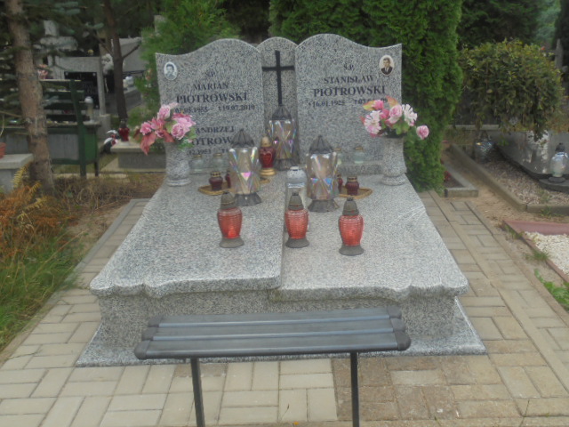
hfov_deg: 49.0
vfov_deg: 37.7
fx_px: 625
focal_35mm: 38
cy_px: 214
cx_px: 284
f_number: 4.2
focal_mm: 6.9
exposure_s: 1/250
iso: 100
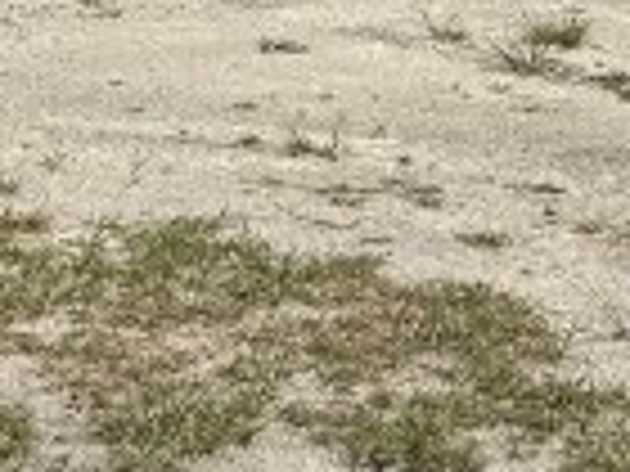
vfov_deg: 7.2
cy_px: -1088
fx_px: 3185
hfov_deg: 10.7
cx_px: -441
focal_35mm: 175
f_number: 1.78
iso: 80
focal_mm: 6.76
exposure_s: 1/4608
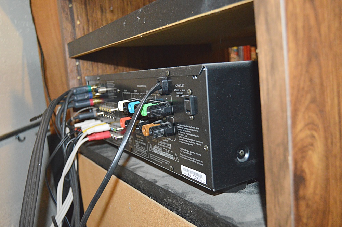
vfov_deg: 39.9
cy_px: 114
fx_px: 313
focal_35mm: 33
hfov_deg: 57.3
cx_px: 171
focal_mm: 22
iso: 2200
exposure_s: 1/60
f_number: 3.5
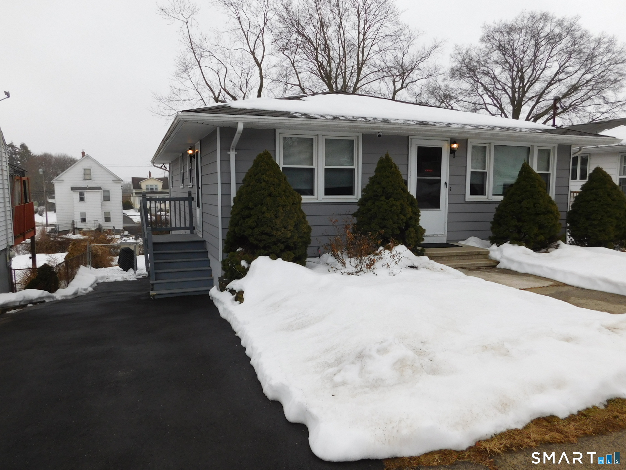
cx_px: 313
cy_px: 235
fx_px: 452
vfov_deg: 54.9
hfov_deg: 69.4
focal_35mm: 25
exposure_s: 1/320
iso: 125
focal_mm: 4.5
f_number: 3.1
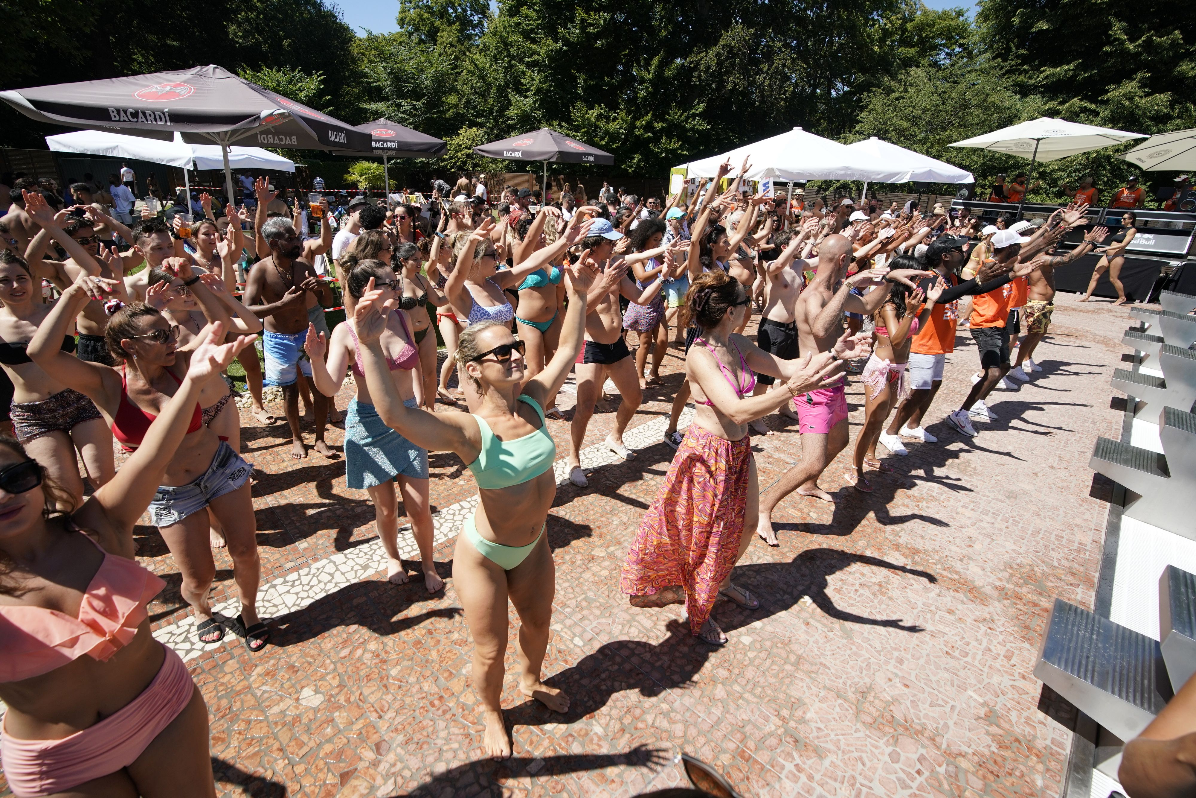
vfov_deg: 73.7
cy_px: 399
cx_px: 598
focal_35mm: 16
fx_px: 532
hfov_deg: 96.7
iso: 640
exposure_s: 1/1250
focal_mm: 16
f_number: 7.1
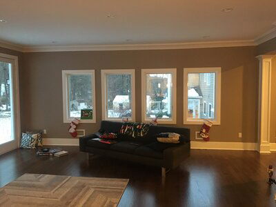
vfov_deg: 48.2
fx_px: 231
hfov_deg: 61.7
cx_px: 138
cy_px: 104
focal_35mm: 29
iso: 250
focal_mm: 4.15
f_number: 2.2
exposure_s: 1/15
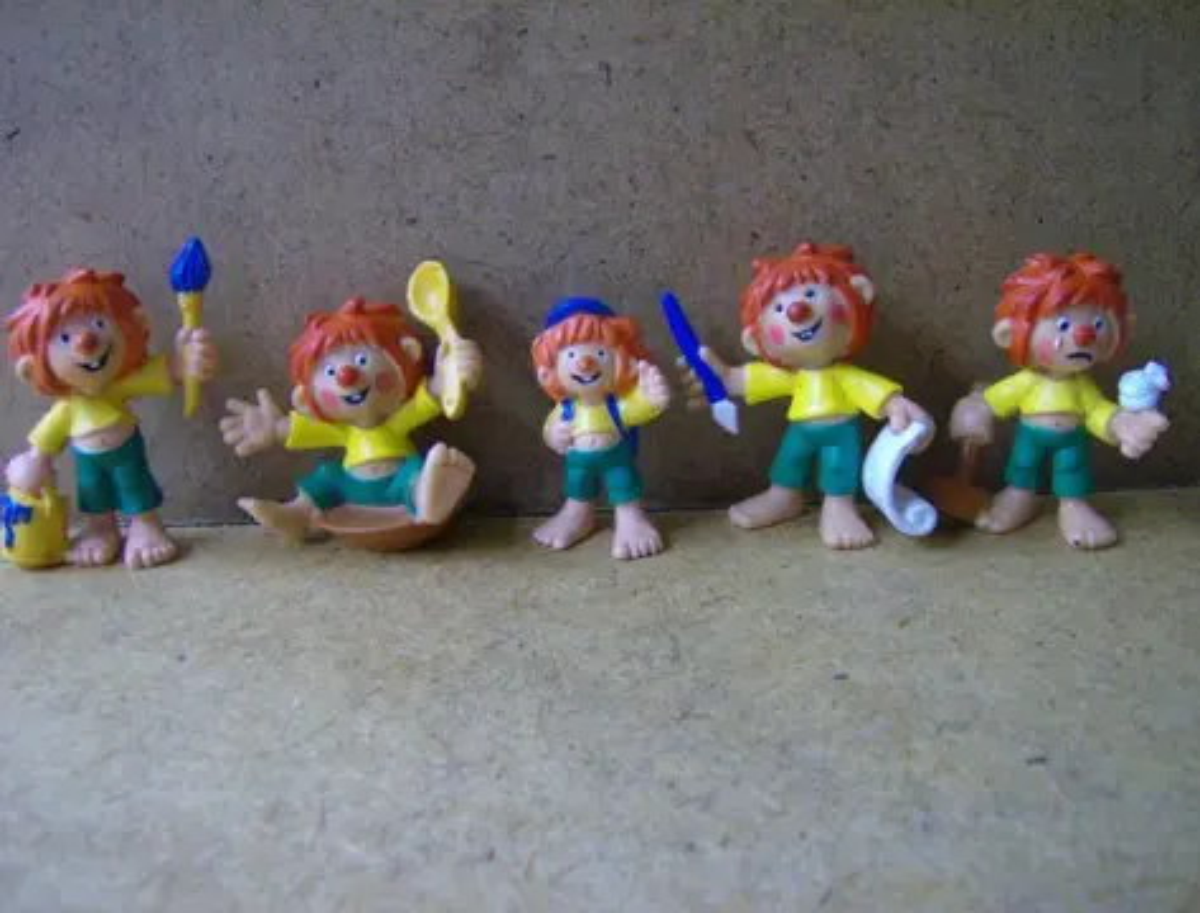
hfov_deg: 51.1
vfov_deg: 40.0
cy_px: 456
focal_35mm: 36
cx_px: 600
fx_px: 1255
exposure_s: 1/30.9
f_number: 2.8
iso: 200
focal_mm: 6
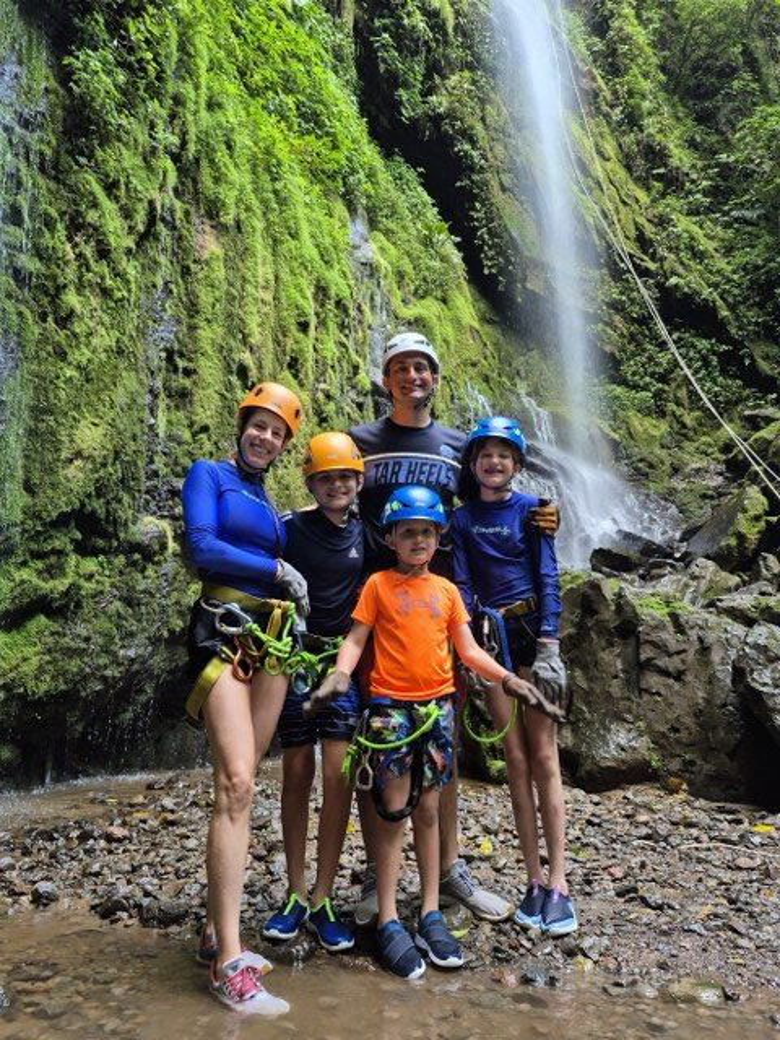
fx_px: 691
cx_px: 390
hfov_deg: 58.9
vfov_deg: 73.9
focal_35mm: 23
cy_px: 520
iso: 250
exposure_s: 1/120
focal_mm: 5.4
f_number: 1.8
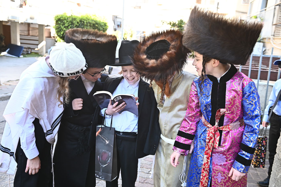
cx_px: 140
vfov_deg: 41.1
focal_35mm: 32
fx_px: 250
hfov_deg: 58.7
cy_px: 94
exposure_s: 1/200
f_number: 4.5
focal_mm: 32
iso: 400
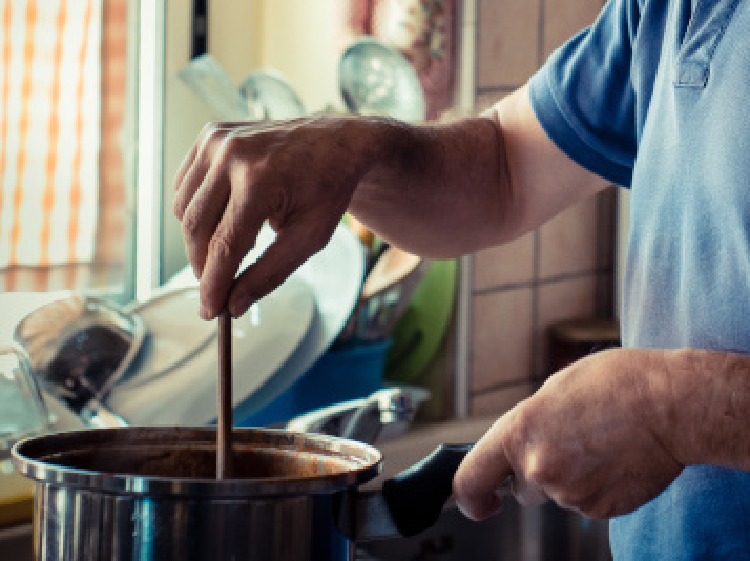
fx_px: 2511
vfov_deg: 12.6
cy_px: -17
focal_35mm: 116
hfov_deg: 16.8
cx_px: 645
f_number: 2.5
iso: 1250
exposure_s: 1/250
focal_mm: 50
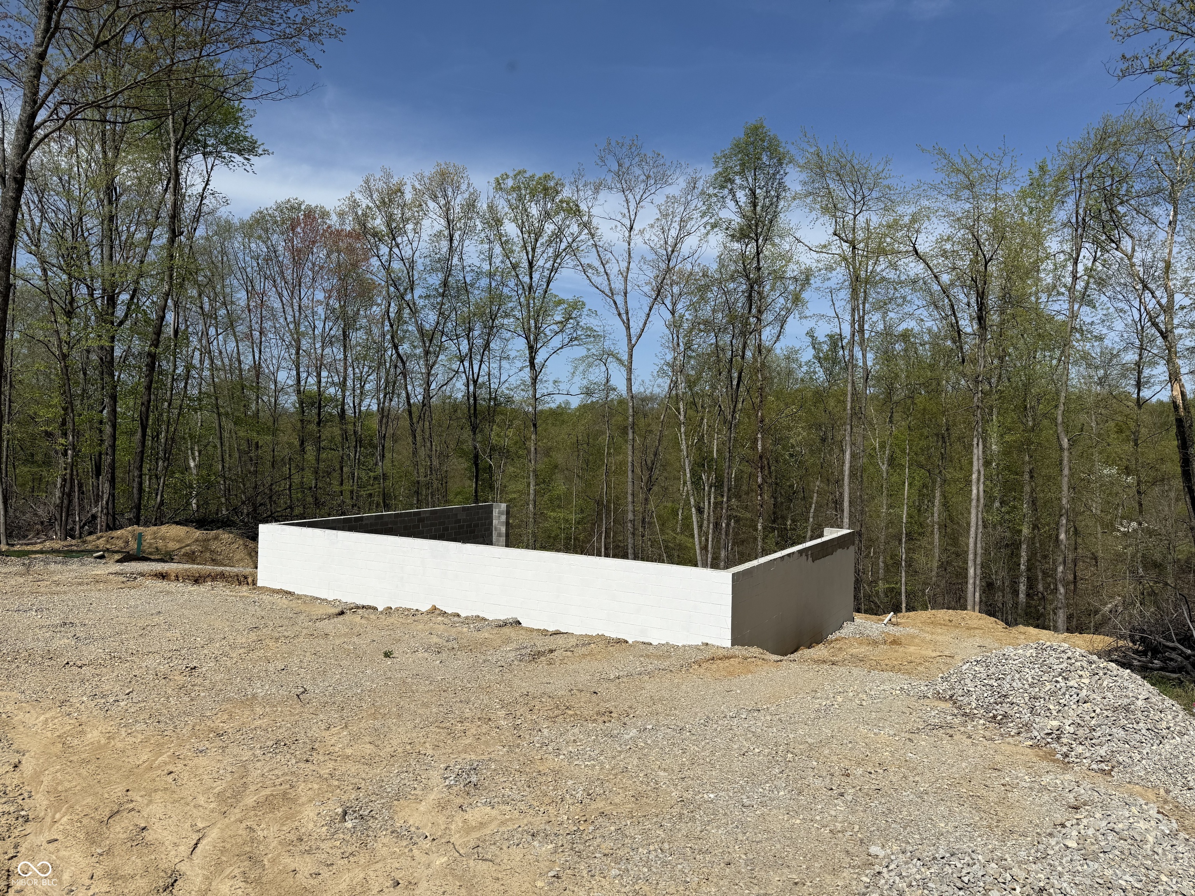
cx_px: 598
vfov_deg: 56.8
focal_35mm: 24
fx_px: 829
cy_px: 448
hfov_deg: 71.6
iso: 80
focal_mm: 6.76
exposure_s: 1/7353
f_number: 1.78
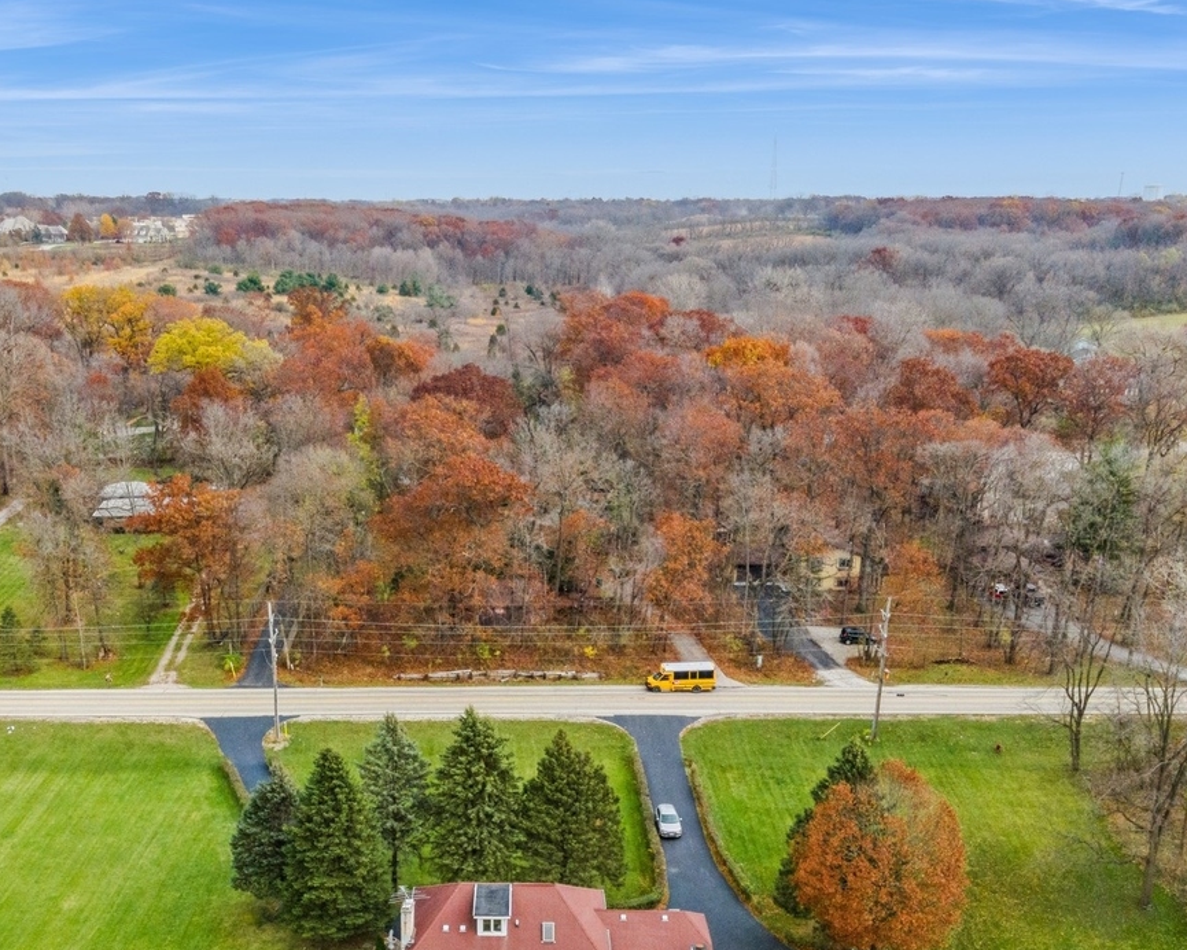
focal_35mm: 39
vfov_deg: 37.2
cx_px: 478
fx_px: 1370
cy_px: 730
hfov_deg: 46.6
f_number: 2.8
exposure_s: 1/200
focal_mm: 4.5
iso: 400
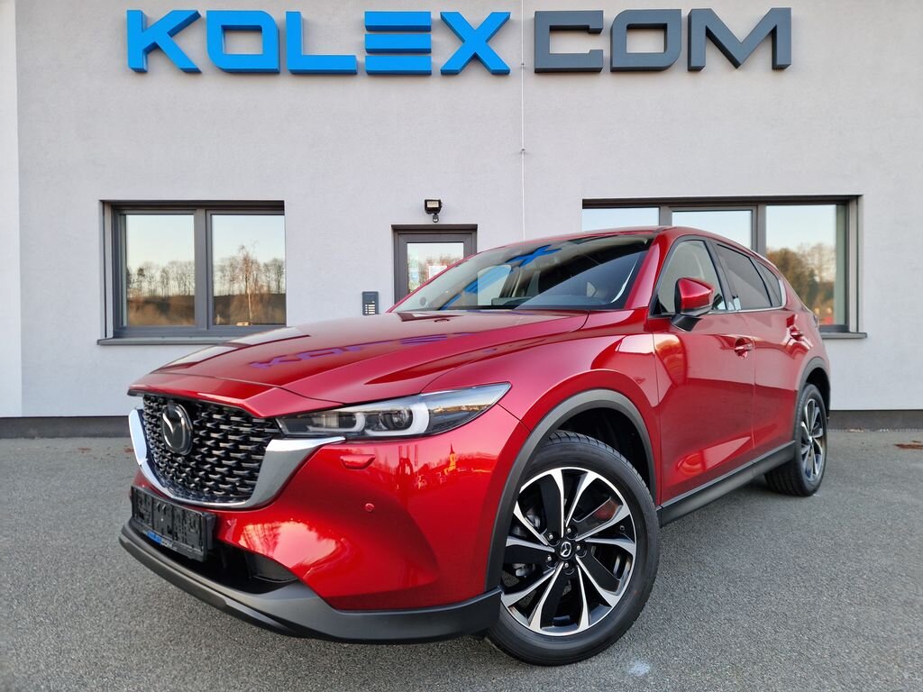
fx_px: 613
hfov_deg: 73.9
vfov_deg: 58.9
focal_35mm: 23
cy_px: 346
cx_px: 462
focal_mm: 5.4
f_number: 1.8
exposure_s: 1/367
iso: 50
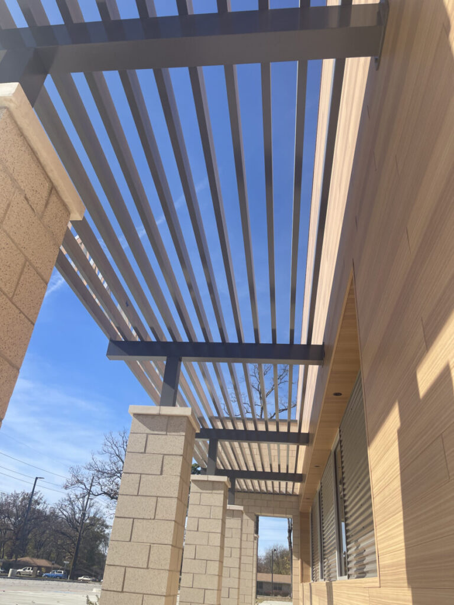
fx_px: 437
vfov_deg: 69.4
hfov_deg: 54.9
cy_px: 302
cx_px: 227
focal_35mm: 25
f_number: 1.6
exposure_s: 1/3165
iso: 32
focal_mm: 5.1
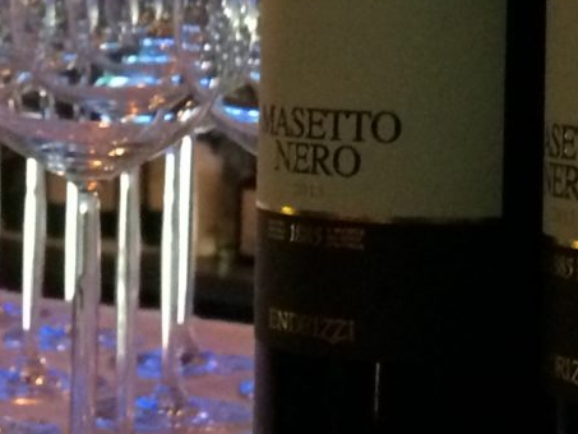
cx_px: 219
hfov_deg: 15.0
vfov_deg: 11.2
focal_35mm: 131
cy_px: 28
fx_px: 2188
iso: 400
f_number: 2.2
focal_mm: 4.15
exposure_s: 1/17
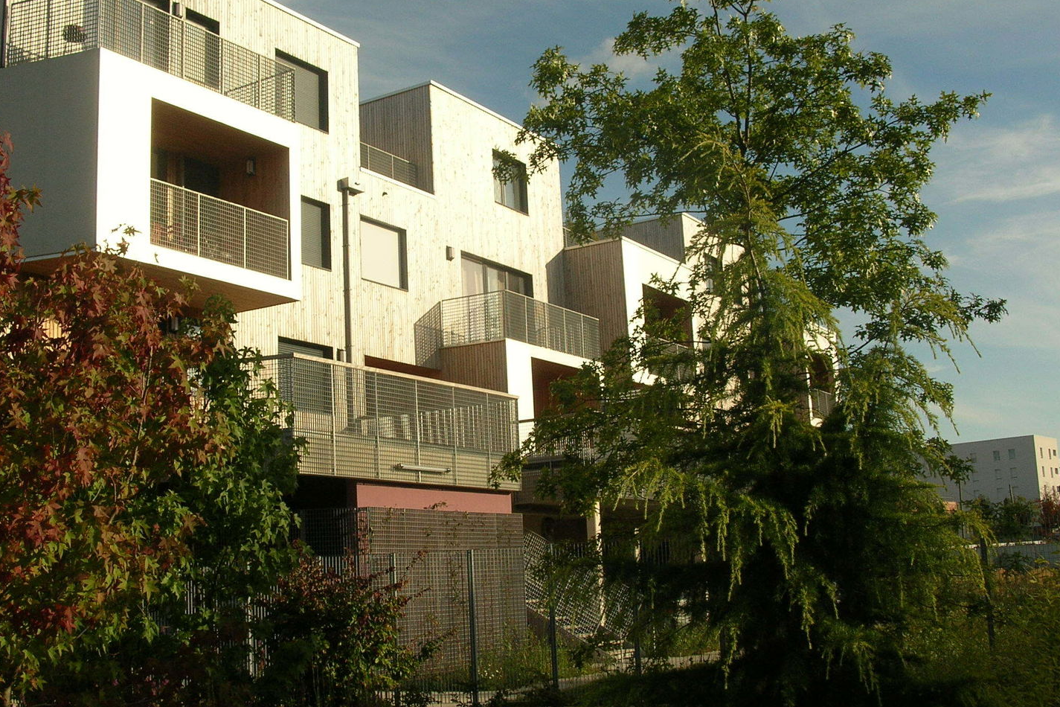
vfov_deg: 31.9
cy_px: 366
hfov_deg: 46.3
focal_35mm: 42
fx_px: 1237
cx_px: 466
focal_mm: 6
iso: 50
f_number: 3.7
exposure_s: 1/767
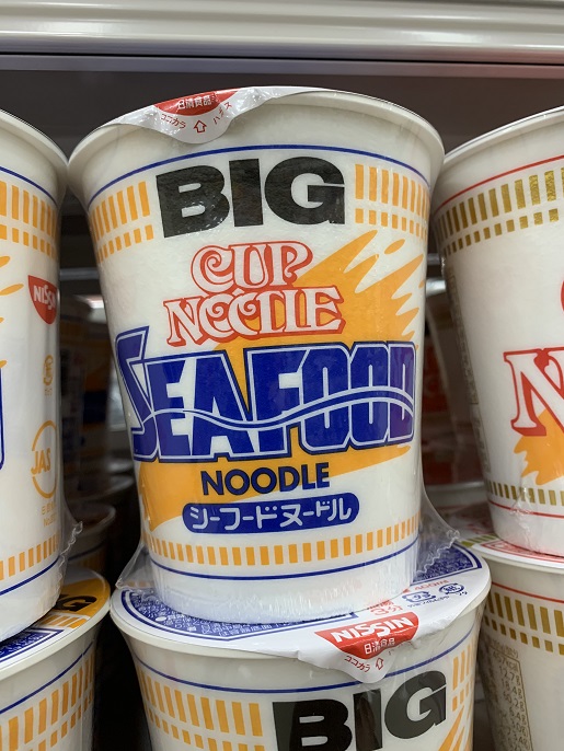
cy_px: 376
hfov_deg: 53.1
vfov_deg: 67.3
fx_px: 564
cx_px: 282
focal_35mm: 26
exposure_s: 1/101
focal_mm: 4.25
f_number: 1.8
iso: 100
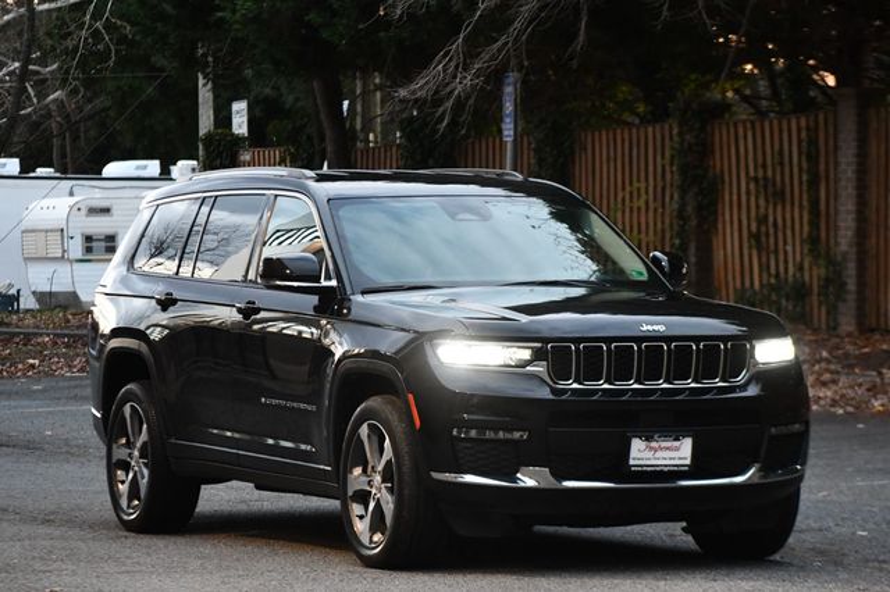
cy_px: 296
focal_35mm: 153
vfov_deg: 9.0
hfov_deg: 13.4
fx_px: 3780
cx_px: 445
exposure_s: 1/100
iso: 3200
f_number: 4.8
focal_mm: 102
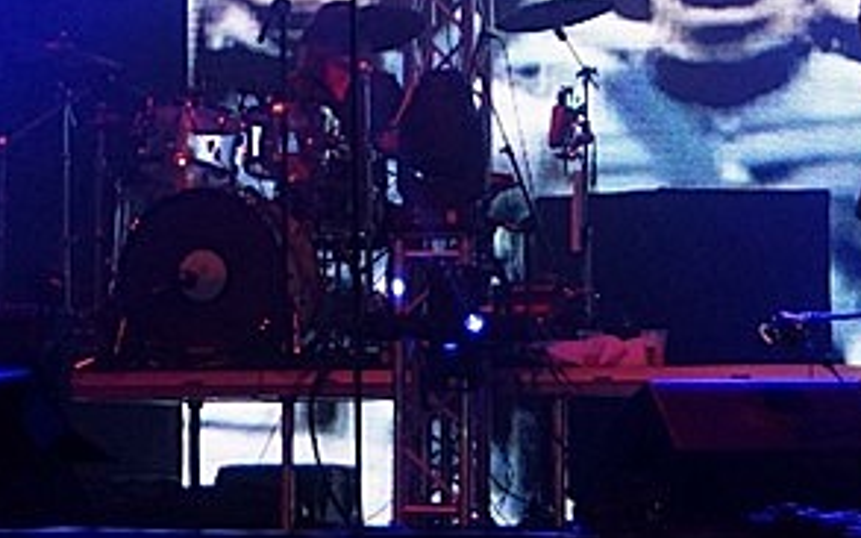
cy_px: -397
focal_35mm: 294
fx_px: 6892
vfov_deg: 4.4
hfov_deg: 7.1
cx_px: 529
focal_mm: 55
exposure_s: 1/125
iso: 1250
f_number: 4.5
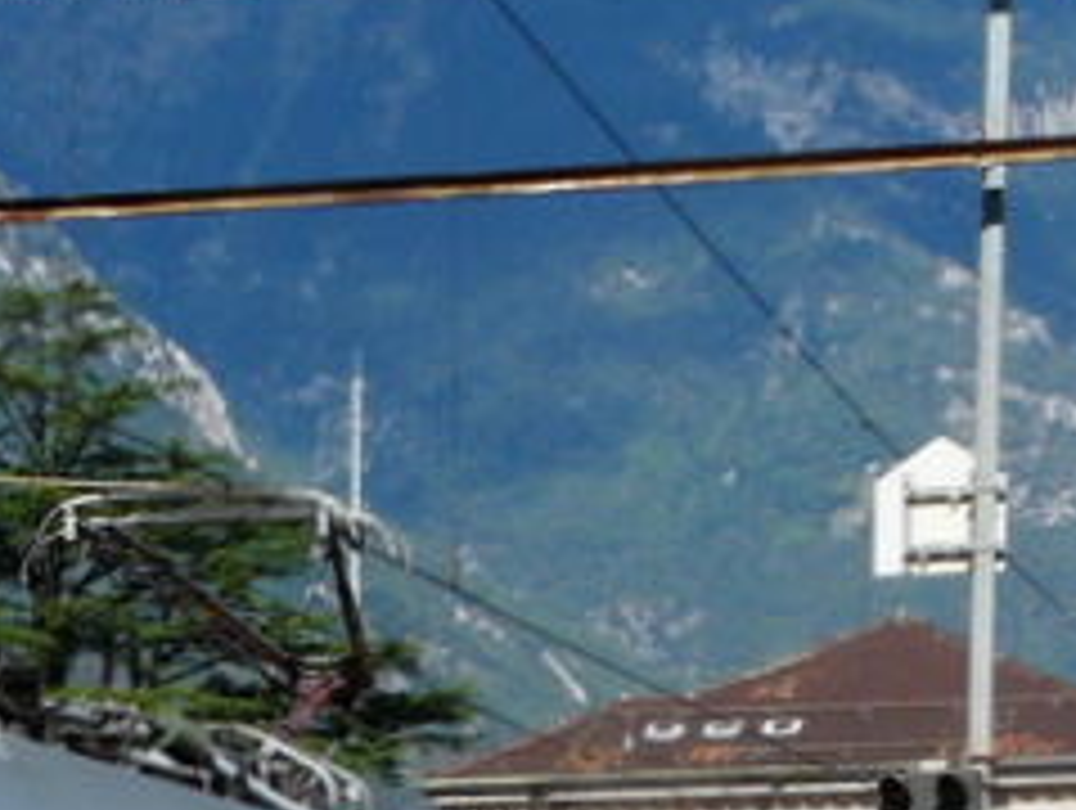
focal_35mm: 213
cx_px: -945
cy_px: 1404
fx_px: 6631
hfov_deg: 8.8
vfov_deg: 6.8
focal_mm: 8.3
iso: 100
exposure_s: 1/400
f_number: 6.3
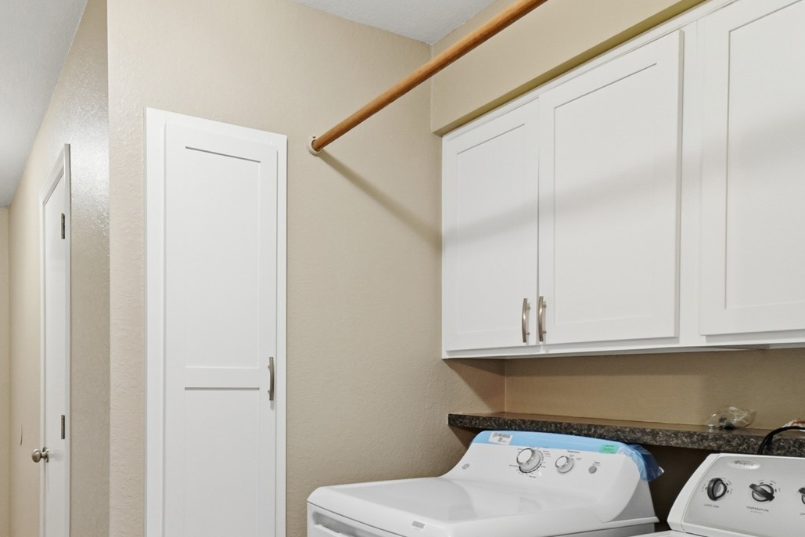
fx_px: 626
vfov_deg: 45.3
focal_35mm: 28
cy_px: 380
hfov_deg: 64.7
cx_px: 314
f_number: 13
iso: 250
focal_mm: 10
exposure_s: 1/8
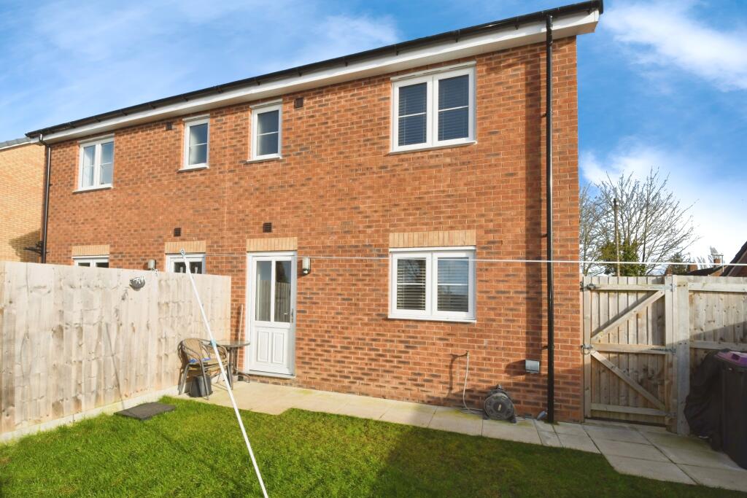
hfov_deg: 100.4
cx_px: 374
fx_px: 311
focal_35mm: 15
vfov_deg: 77.3
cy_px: 249
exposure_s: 1/250
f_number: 18
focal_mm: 10
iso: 800
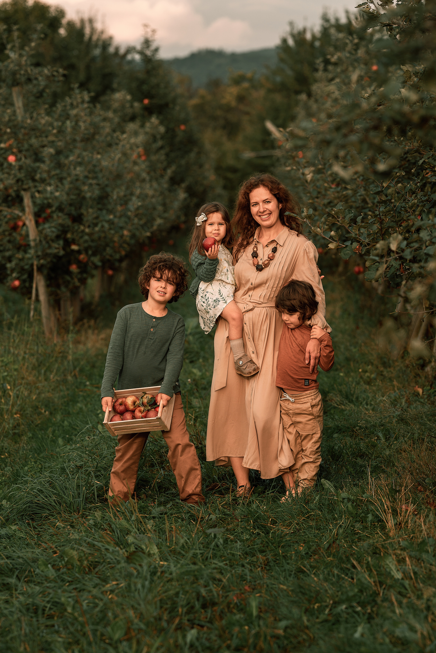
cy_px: 326
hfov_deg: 10.2
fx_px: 2452
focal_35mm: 135
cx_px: 218
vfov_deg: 15.2
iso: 100
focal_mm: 135
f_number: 4
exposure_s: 1/640
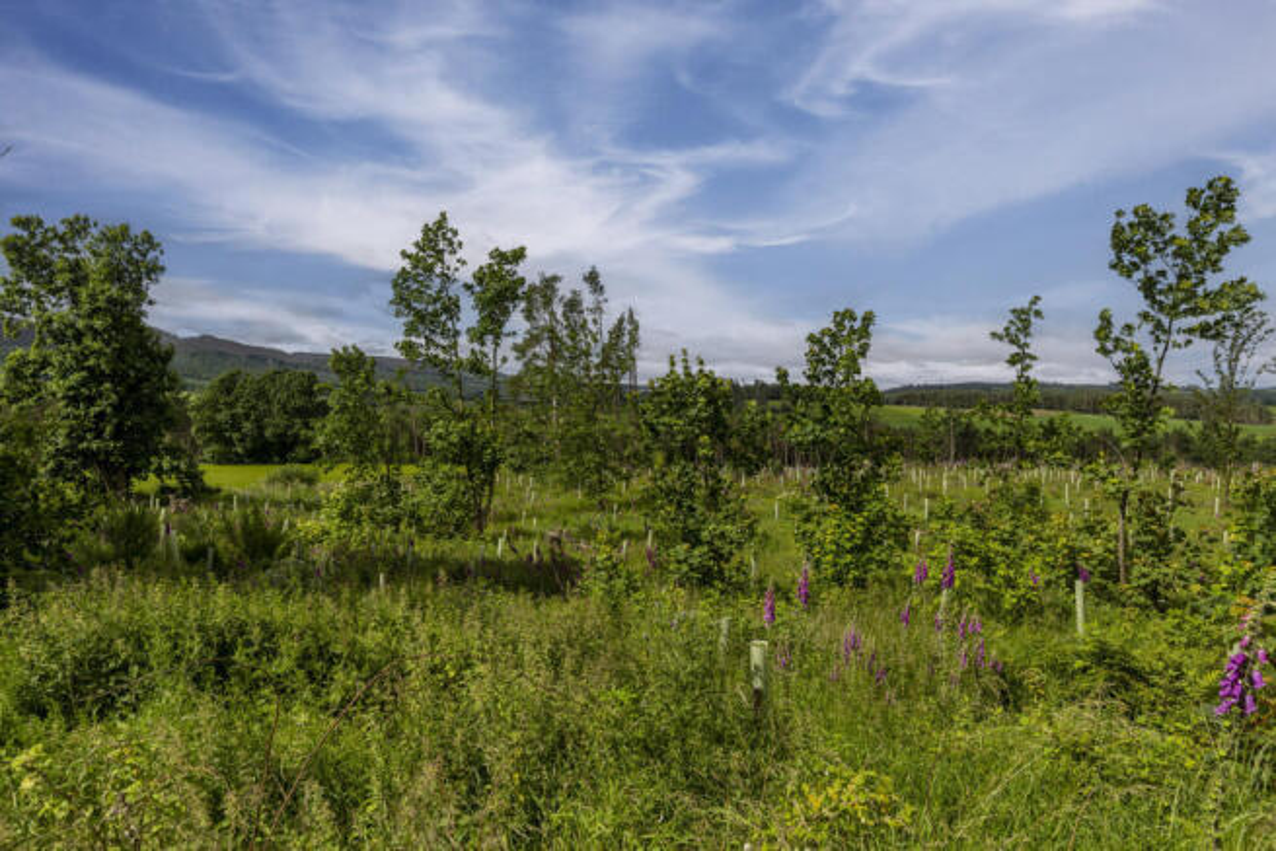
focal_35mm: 24
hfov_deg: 73.7
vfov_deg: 53.2
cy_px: 426
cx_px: 638
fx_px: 851
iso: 64
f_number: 8
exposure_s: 1/500
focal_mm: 24
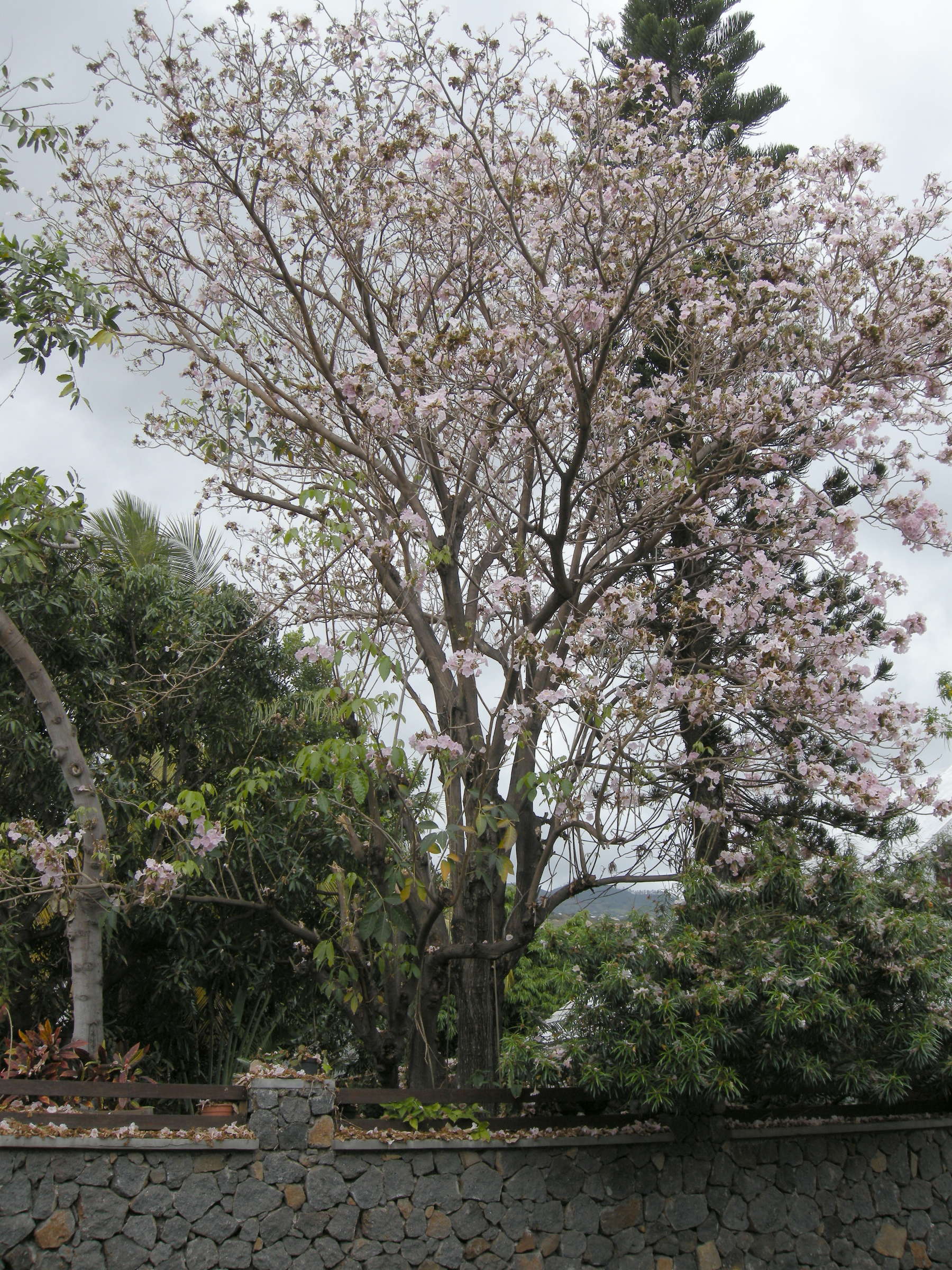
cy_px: 635
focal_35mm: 35
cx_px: 476
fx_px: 1283
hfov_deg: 40.7
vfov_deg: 52.6
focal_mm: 7.5
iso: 64
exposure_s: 1/193
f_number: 4.8
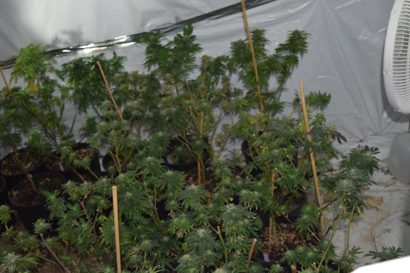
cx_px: 193
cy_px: 152
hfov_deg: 40.6
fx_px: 553
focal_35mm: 49
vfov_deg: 27.7
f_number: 4
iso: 2800
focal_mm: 27
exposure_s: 1/60
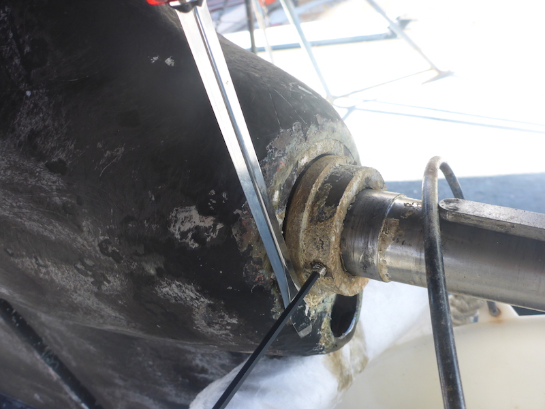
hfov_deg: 63.4
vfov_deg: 49.7
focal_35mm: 28
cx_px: 272
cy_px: 204
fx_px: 441
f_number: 3.3
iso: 100
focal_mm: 4.9
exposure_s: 1/60
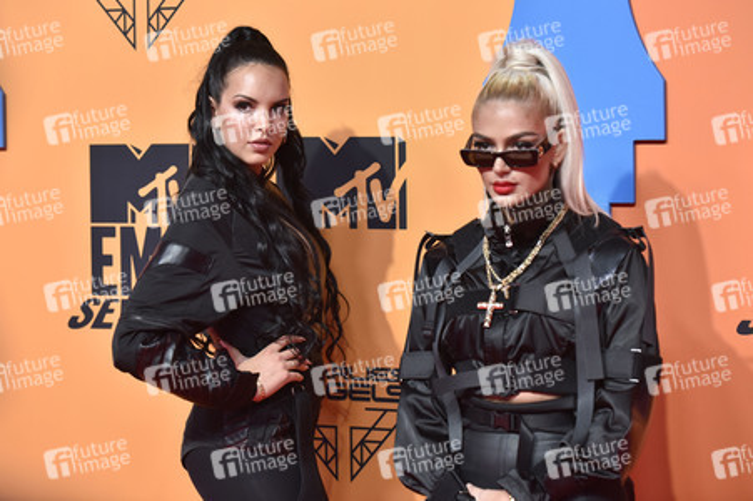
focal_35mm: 200
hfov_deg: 10.3
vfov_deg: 6.9
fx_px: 4180
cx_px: 376
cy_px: 250
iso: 2000
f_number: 4
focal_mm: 200
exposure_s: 1/250
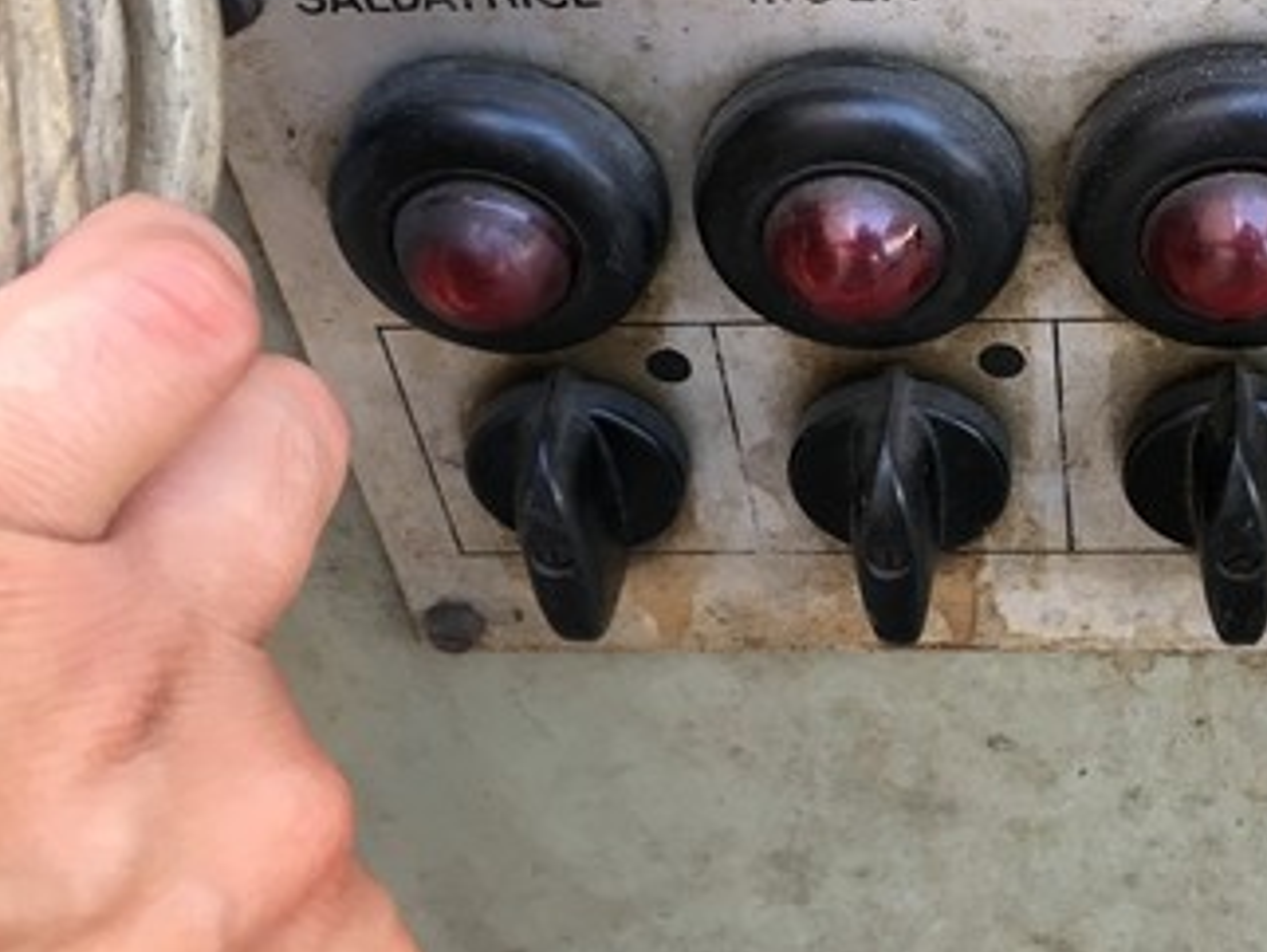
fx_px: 1978
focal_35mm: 54
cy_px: 342
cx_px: 988
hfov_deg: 34.6
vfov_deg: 27.0
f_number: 2.2
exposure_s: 1/33
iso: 40
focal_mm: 4.15
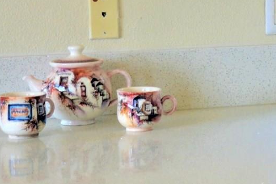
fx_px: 1304
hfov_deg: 11.0
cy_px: -23
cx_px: 550
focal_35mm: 170
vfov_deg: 8.0
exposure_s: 1/80
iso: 400
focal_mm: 29
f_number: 4.5
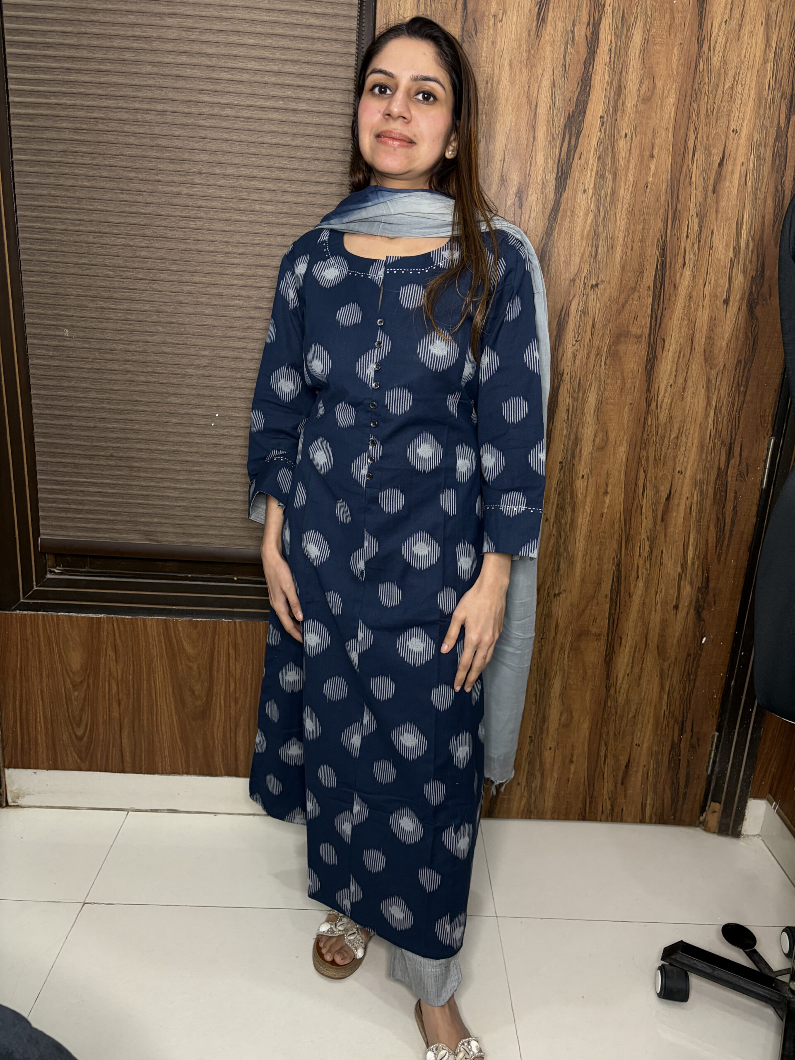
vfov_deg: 67.3
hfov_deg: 53.1
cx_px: 398
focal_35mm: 26
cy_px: 530
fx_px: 796
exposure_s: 1/50
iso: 160
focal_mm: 5.96
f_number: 1.6
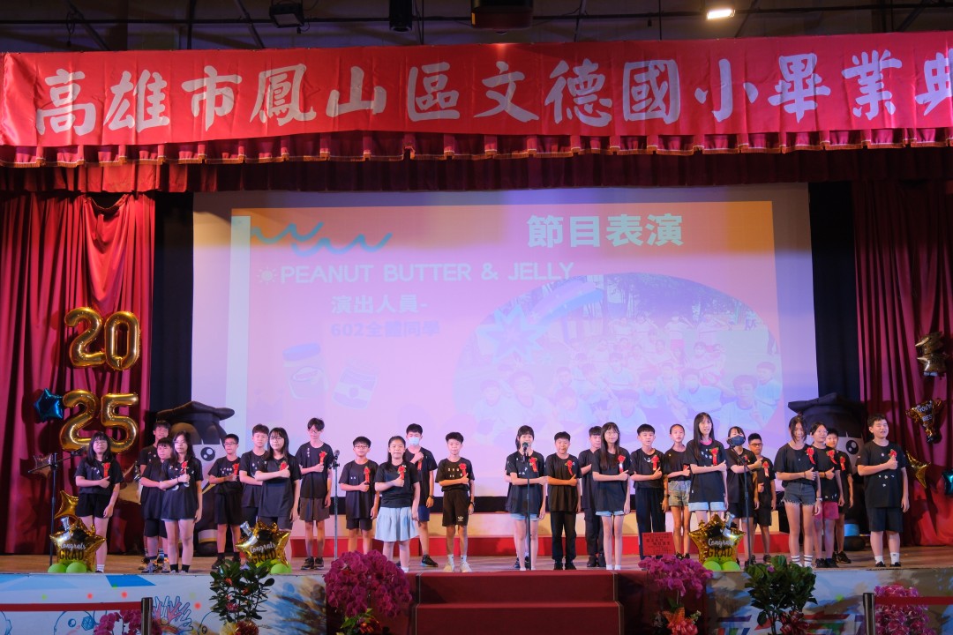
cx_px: 476
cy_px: 318
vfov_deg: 34.2
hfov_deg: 49.6
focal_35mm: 39
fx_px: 1032
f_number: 2.8
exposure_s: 1/60
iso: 1000
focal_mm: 25.7
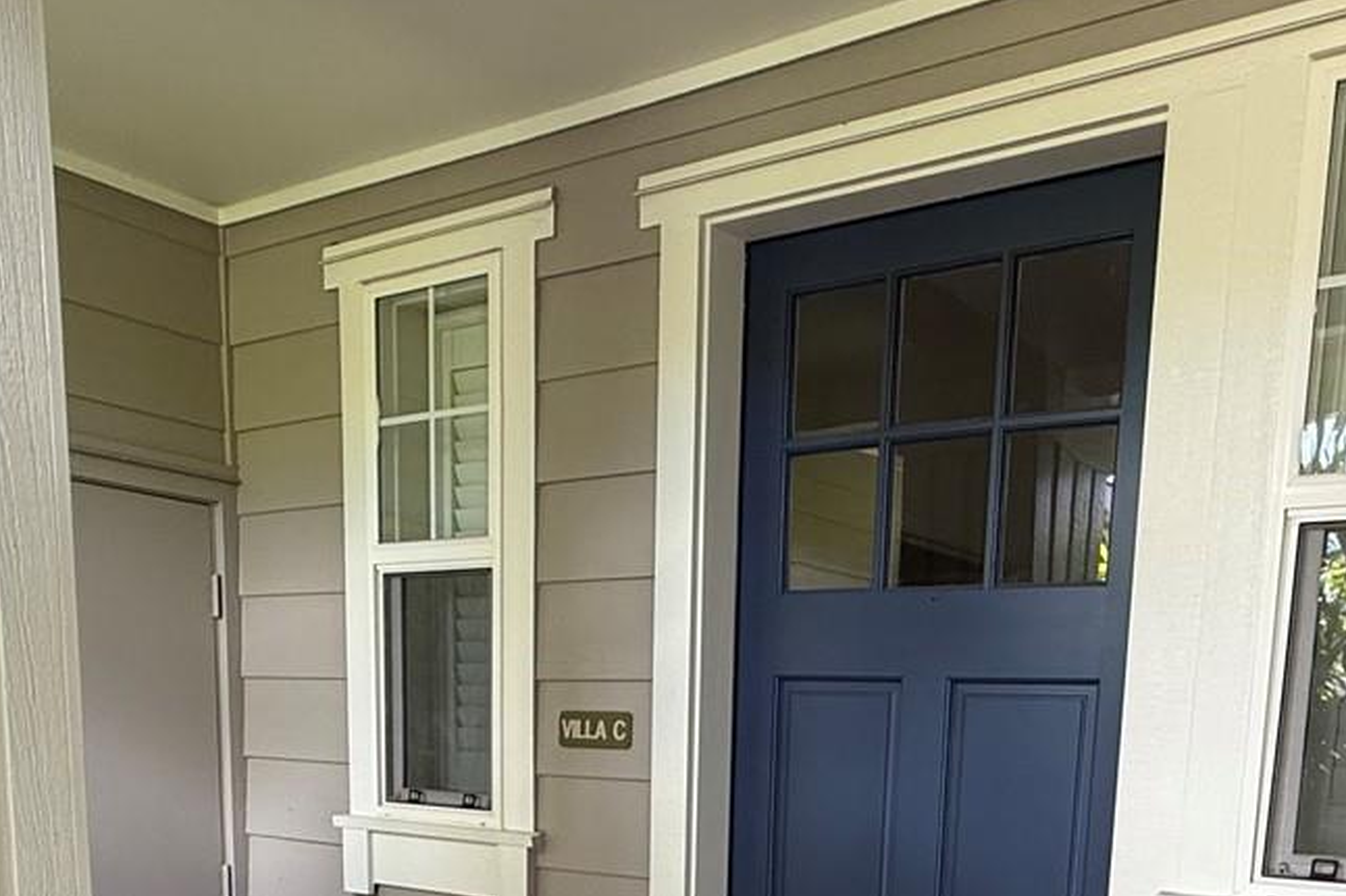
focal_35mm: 36
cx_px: 818
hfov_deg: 52.7
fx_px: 1346
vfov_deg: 32.8
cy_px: 960
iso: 160
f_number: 2.2
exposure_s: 1/99
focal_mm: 2.22
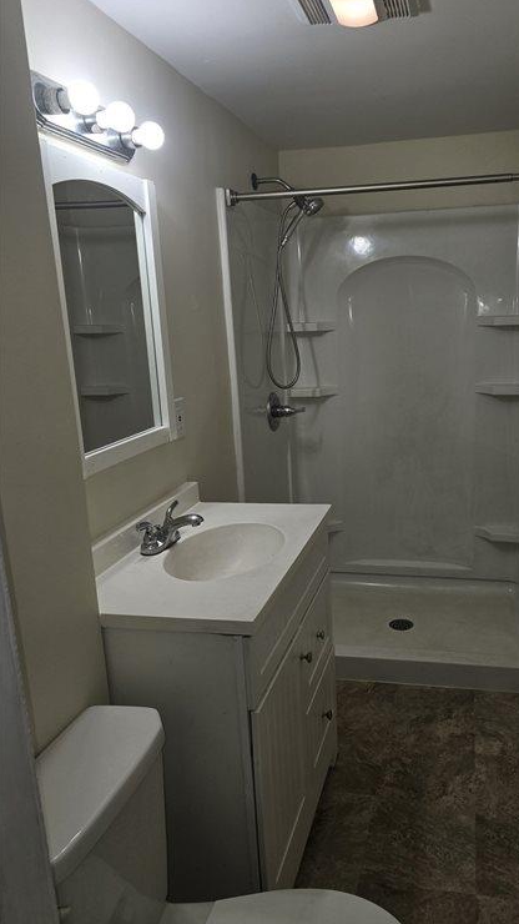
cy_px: 455
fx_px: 636
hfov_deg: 43.6
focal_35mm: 26
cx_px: 356
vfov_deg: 71.9
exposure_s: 1/60
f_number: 1.7
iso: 16
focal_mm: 6.3
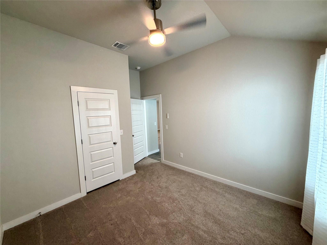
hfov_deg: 102.1
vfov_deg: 85.7
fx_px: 132
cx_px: 164
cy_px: 122
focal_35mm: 14
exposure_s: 1/60
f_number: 2.2
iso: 200
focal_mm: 2.22
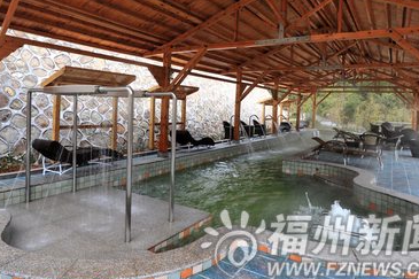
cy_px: 110
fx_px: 302
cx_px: 220
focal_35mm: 26
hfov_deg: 69.4
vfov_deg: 49.2
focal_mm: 19
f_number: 7.1
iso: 640
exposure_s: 1/200
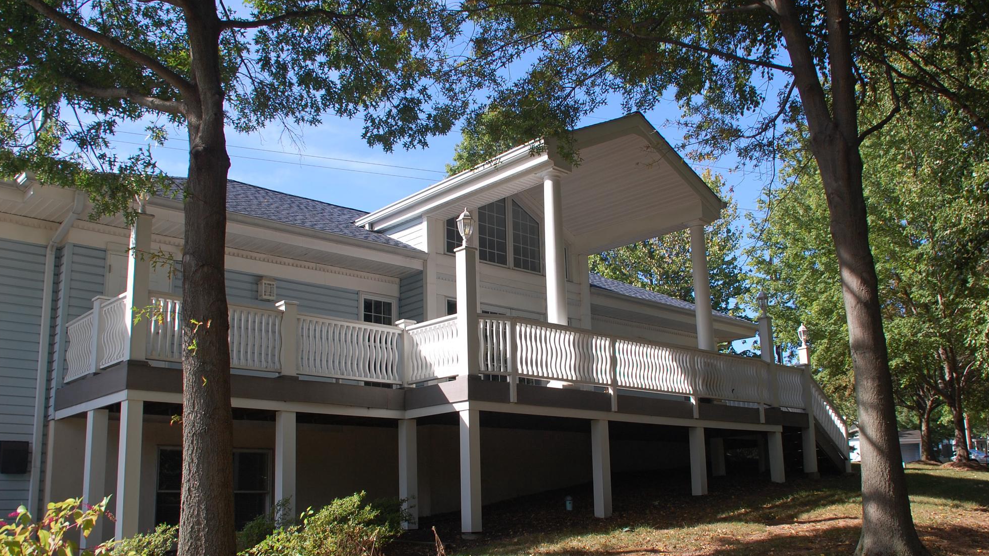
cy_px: 307
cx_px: 508
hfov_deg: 55.3
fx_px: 944
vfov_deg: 32.8
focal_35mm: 36
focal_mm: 22
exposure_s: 1/200
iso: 200
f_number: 7.1
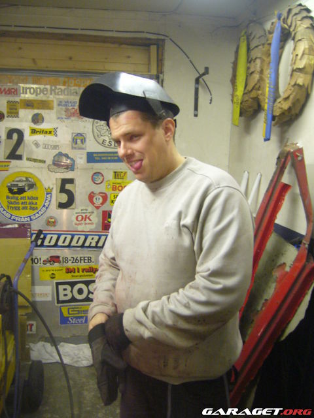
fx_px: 423
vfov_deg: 52.6
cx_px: 157
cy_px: 209
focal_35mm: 35
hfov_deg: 40.7
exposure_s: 1/8
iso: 200
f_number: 2.8
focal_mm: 5.8
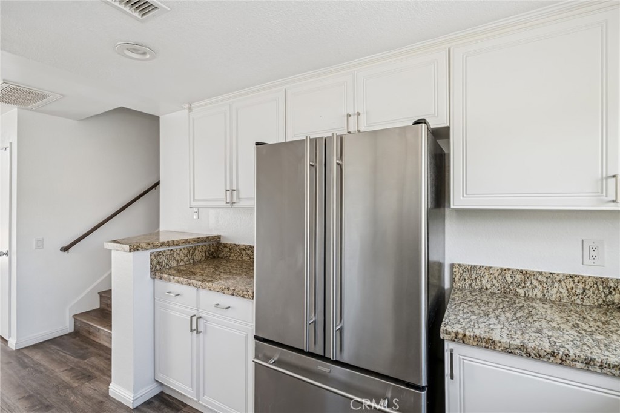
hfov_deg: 96.8
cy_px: 206
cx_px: 310
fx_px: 275
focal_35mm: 16
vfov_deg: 73.7
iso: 80
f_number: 8
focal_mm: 16
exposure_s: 1/25
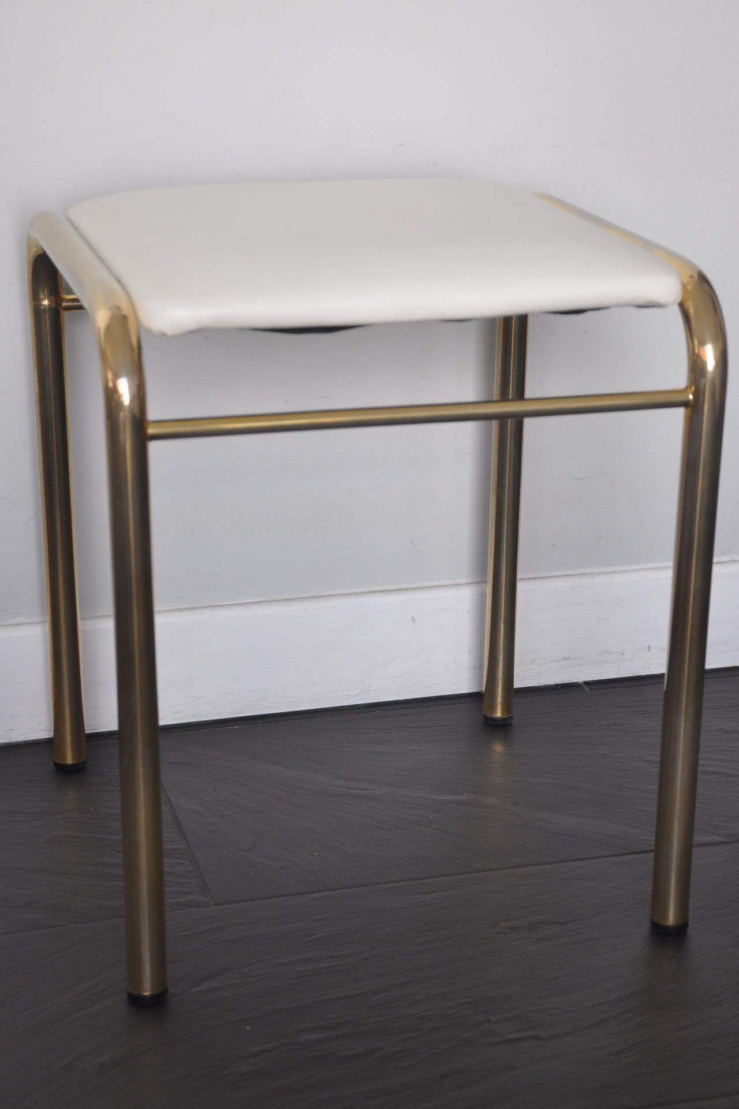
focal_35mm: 60
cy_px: 554
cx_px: 370
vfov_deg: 33.4
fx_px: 1847
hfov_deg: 22.6
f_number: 4.5
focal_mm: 40
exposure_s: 1/60
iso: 450
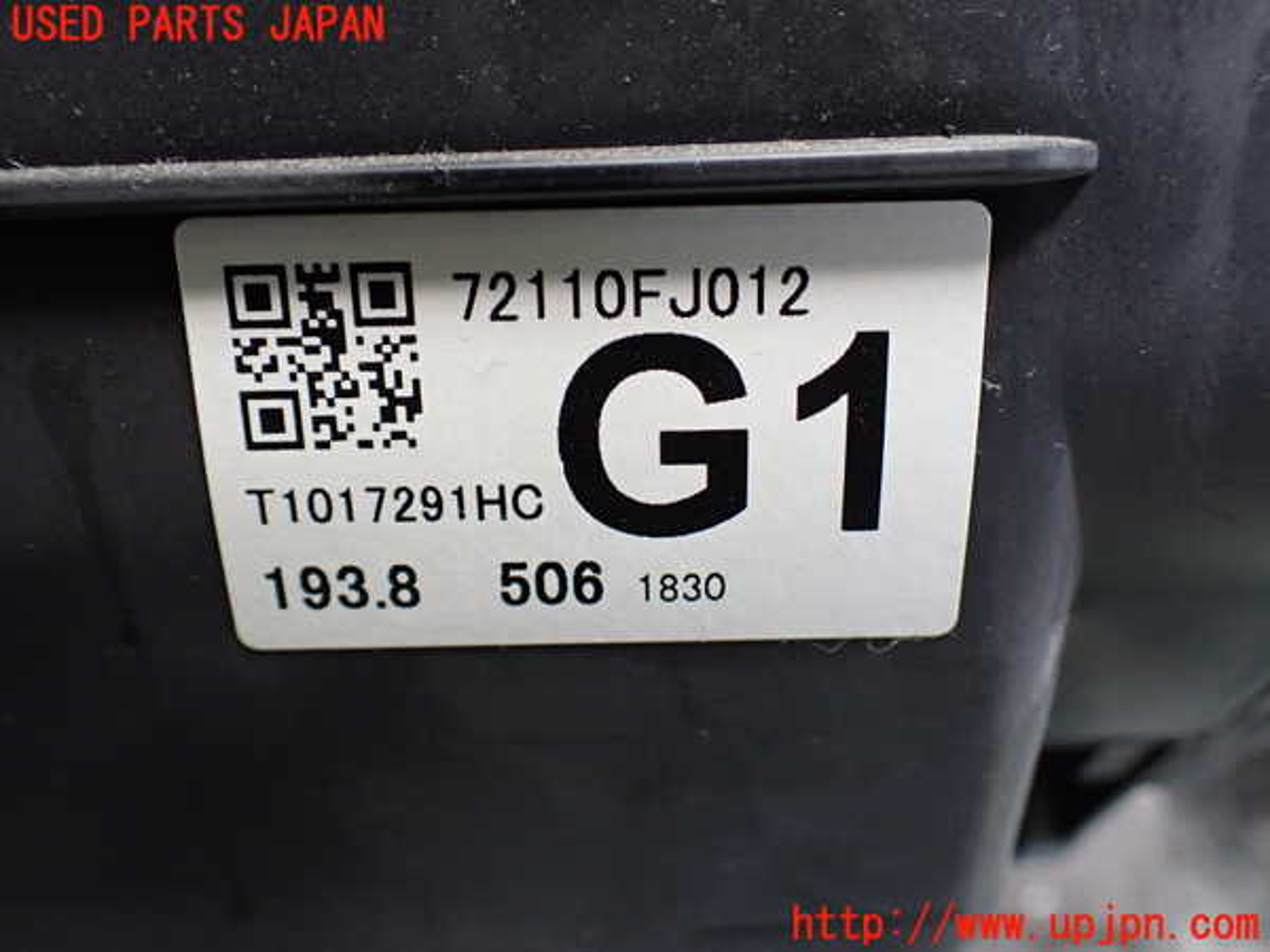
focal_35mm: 30
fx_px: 1101
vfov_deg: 46.8
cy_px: 476
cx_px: 635
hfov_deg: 60.0
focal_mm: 5.4
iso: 320
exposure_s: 1/125
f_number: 2.3
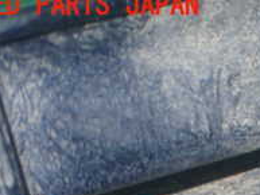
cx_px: 358
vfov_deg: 8.6
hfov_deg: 11.4
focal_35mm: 168
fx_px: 1263
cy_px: 292
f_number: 3.3
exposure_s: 1/50
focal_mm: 9.65
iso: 800
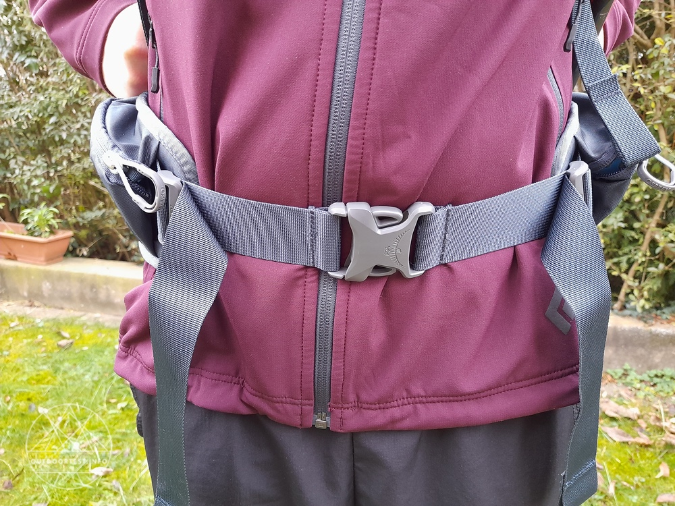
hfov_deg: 69.4
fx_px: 487
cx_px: 338
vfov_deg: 54.9
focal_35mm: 25
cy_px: 253
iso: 320
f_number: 2
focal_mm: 4.6
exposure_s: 1/33
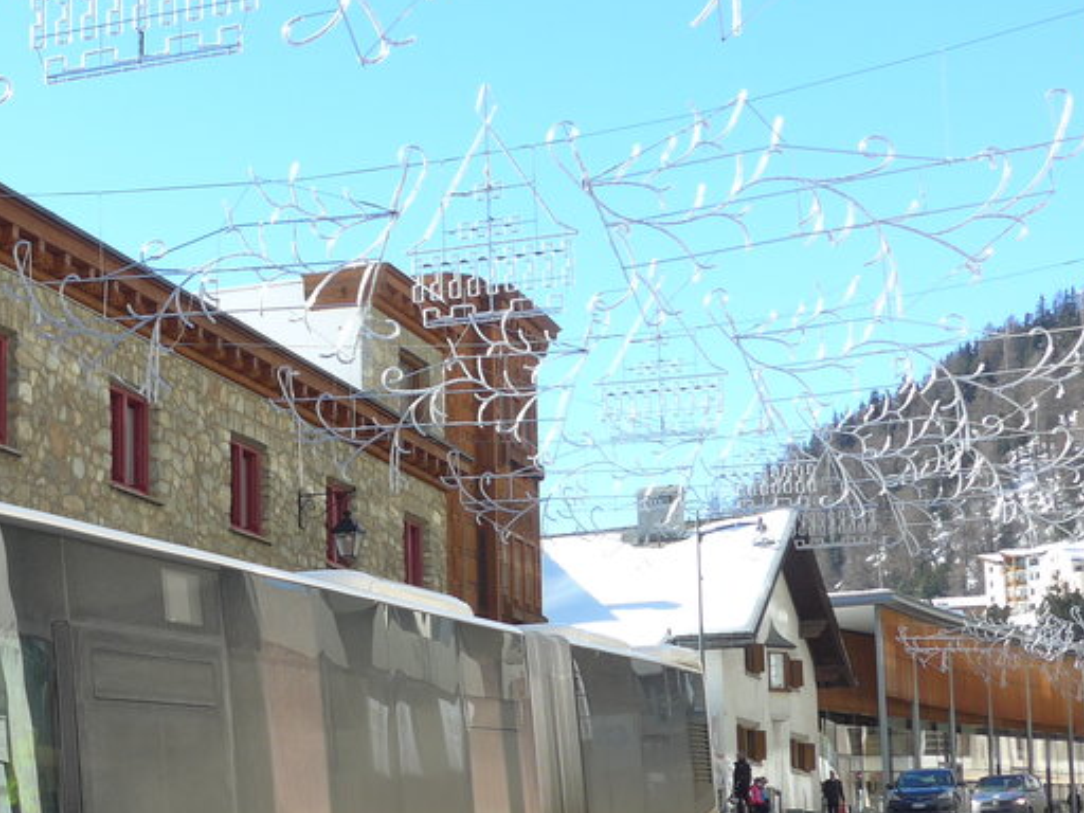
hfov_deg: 26.8
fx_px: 2129
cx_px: -34
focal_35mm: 68
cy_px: 567
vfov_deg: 21.5
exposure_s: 1/640
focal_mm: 6
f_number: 2.8
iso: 80
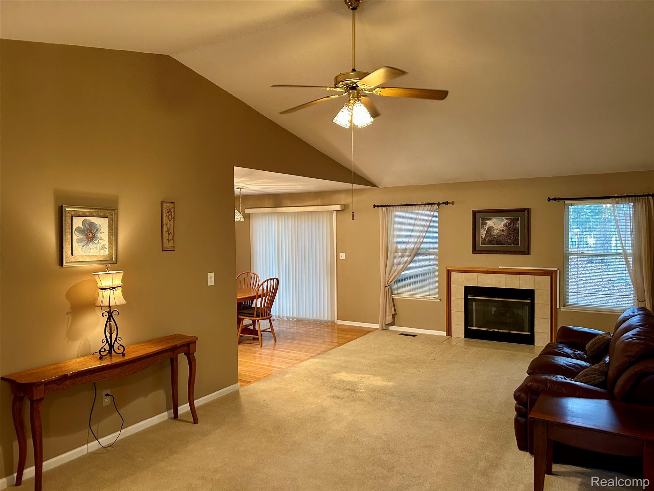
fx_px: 491
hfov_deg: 67.3
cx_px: 327
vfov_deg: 53.1
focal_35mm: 26
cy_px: 246
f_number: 1.5
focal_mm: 5.7
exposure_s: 1/60
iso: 250
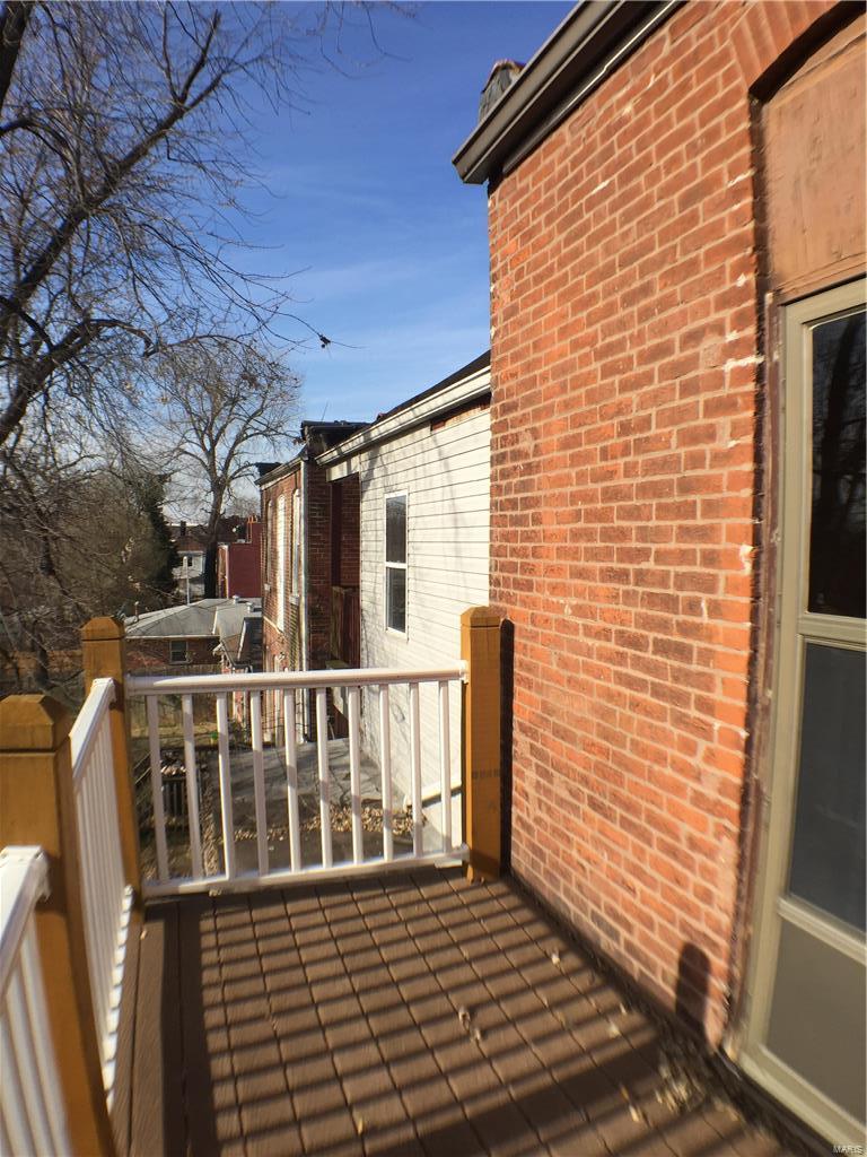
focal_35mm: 29
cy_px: 578
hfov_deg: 48.2
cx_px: 434
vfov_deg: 61.7
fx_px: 968
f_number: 2.2
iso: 32
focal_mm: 4.15
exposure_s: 1/1883
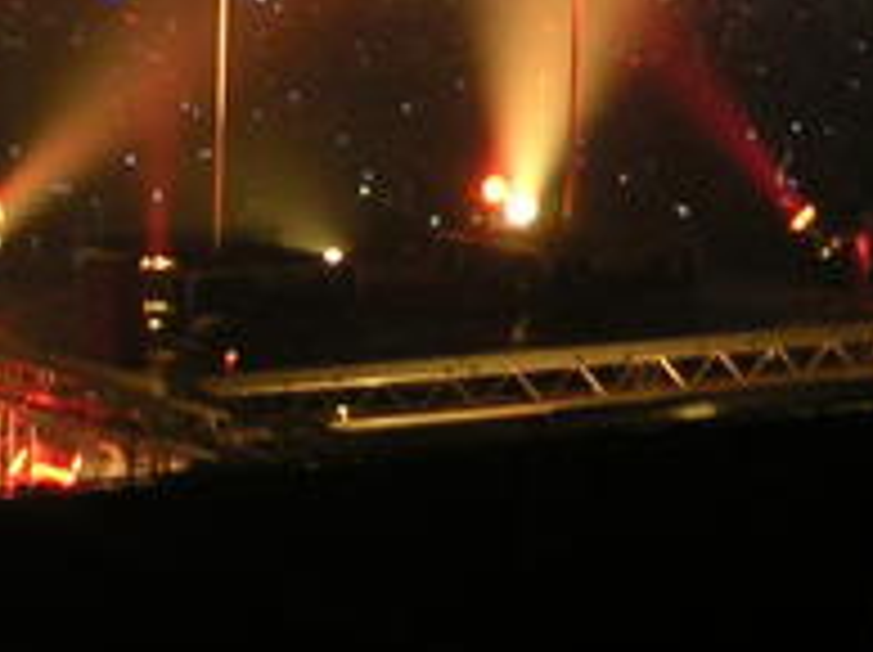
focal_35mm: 157
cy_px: -166
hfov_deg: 12.5
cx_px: 788
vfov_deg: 9.3
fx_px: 3955
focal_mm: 6
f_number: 2.8
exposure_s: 1
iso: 100
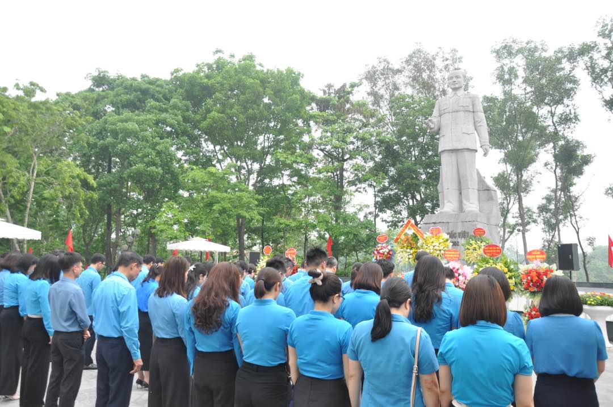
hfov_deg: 67.5
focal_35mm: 27
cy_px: 204
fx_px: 459
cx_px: 306
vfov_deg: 47.8
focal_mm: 18
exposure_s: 1/160
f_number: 5.6
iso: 200
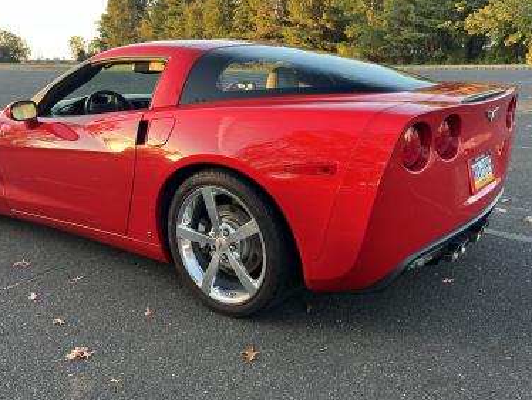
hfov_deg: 52.6
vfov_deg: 40.7
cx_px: 255
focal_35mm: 35
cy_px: 191
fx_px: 538
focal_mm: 5.7
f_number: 1.5
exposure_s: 1/121
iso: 40
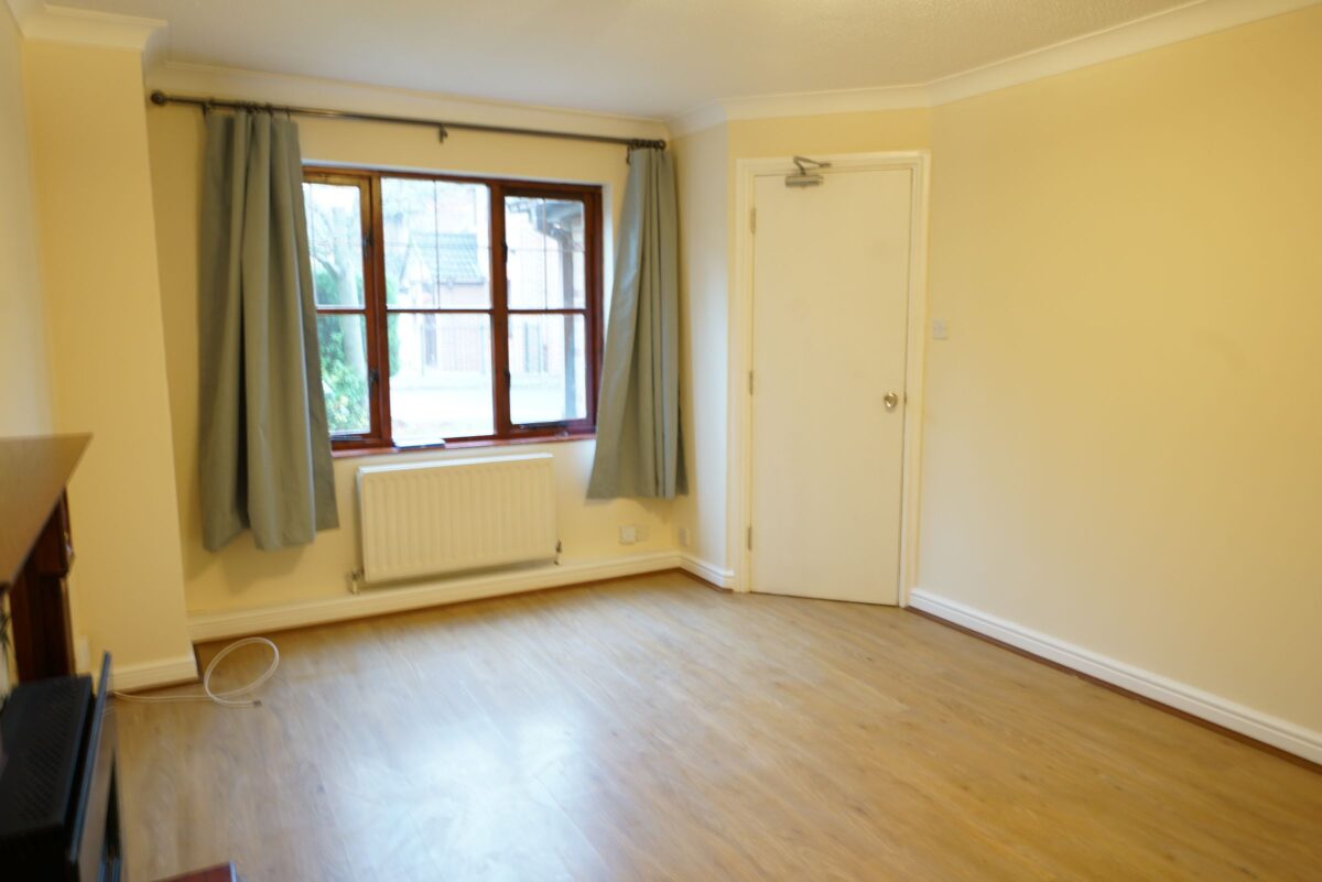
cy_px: 441
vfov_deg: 53.2
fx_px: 882
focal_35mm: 24
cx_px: 661
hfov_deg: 73.7
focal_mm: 24
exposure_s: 1/1.6
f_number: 5
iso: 400
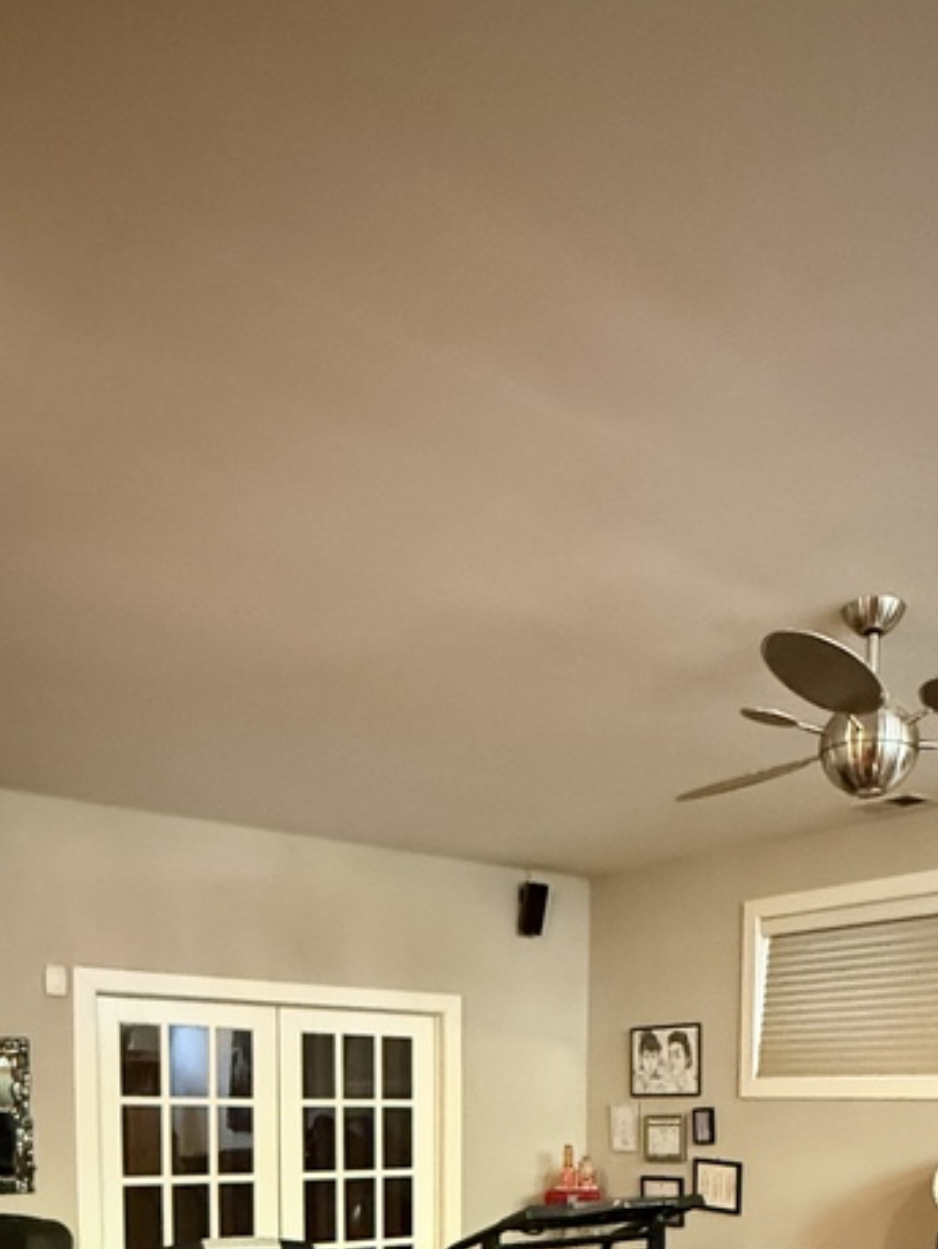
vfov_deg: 47.4
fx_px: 1191
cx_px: 603
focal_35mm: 33
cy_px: 1208
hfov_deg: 42.6
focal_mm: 2.22
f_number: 2.2
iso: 1600
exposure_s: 1/40
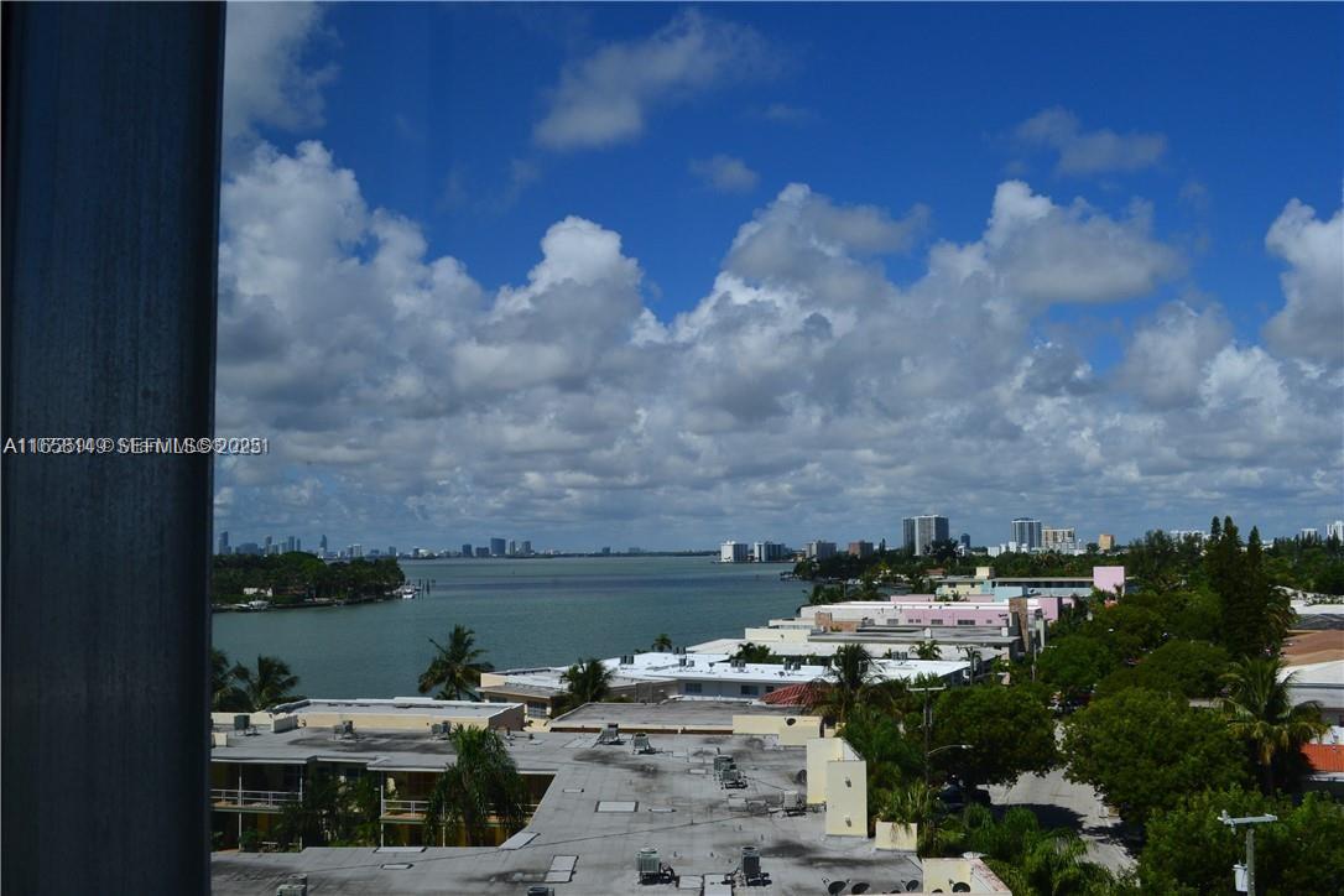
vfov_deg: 40.0
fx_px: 1232
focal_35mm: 33
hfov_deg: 57.2
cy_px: 448
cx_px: 672
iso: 320
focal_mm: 22
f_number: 11
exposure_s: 1/500
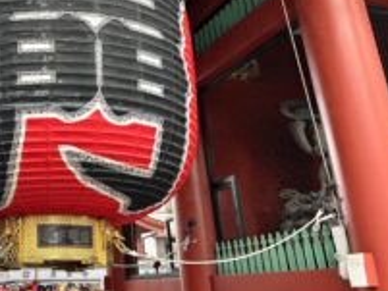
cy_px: 112
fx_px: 482
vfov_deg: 33.5
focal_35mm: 43
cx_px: 54
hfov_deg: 41.1
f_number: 1.78
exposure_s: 1/212
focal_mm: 6.76
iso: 64
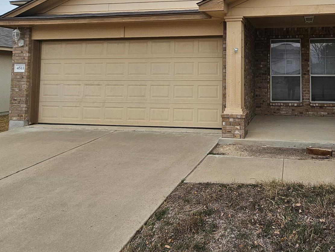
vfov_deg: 53.9
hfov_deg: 66.6
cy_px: 59
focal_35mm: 24
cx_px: 256
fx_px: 232
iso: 50
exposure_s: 1/1076
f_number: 2.2
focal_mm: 2.2
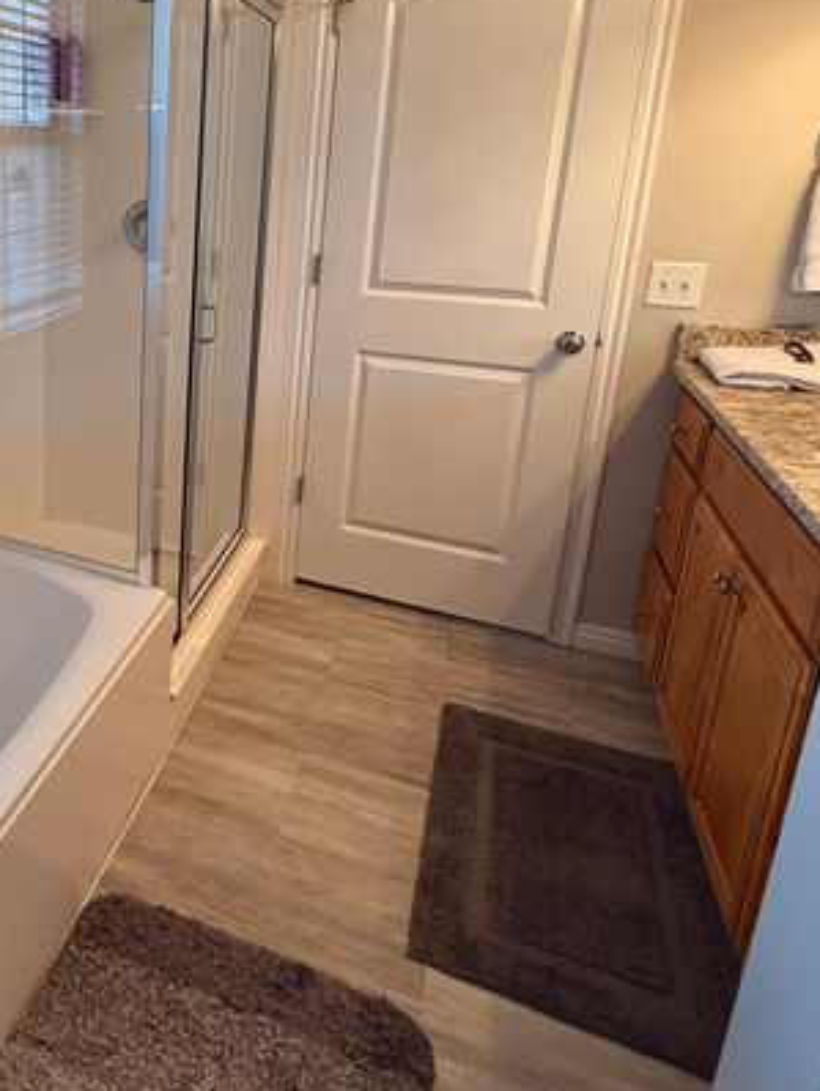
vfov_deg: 63.8
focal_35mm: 27
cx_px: 38
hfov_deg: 45.1
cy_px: 376
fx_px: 852
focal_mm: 2.22
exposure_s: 1/120
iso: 250
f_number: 2.2
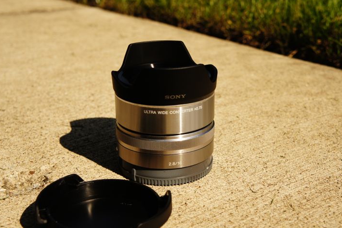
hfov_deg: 32.1
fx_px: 594
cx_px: 172
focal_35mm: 63
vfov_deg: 21.7
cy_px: 125
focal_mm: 37
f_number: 8
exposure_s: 1/200
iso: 200
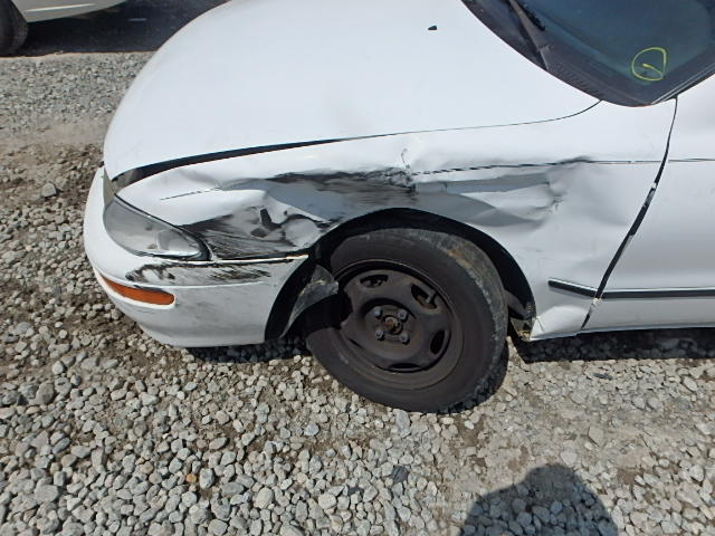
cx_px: 358
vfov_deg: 63.4
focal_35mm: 21
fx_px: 434
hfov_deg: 79.0
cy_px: 268
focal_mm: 3.7
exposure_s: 1/1600
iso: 125
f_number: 6
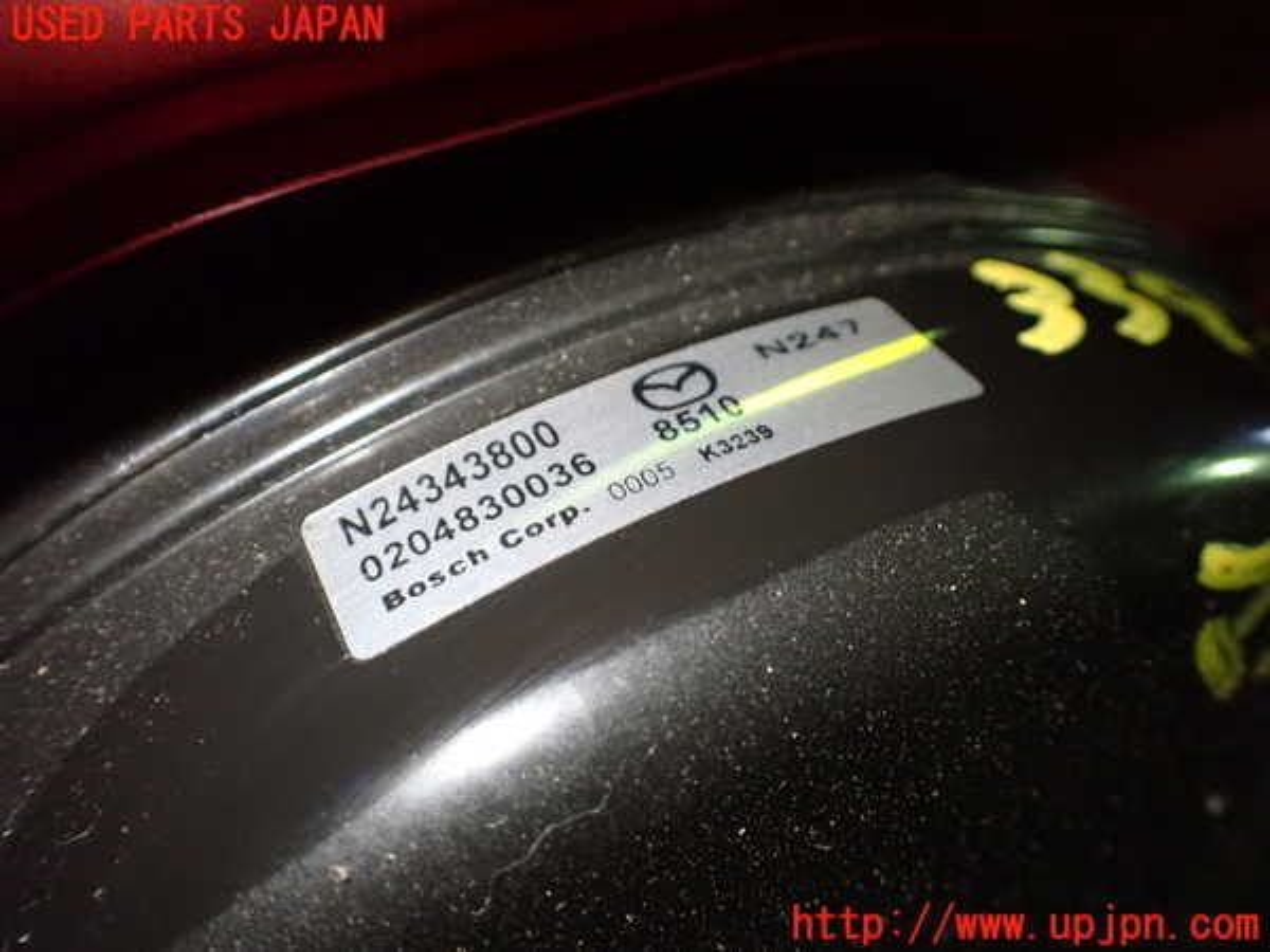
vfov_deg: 46.8
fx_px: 1101
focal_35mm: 30
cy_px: 476
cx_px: 635
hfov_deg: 60.0
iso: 800
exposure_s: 1/80
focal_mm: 5.4
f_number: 2.3
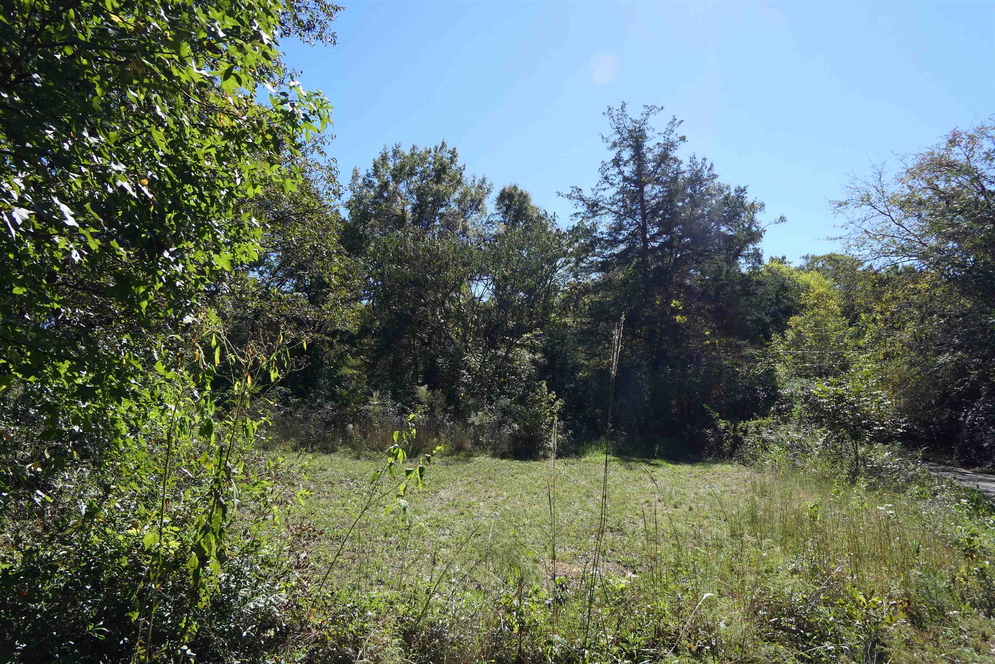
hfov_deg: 73.7
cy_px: 332
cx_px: 498
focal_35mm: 24
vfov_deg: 53.1
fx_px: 663
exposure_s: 1/640
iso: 125
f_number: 4
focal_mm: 8.8
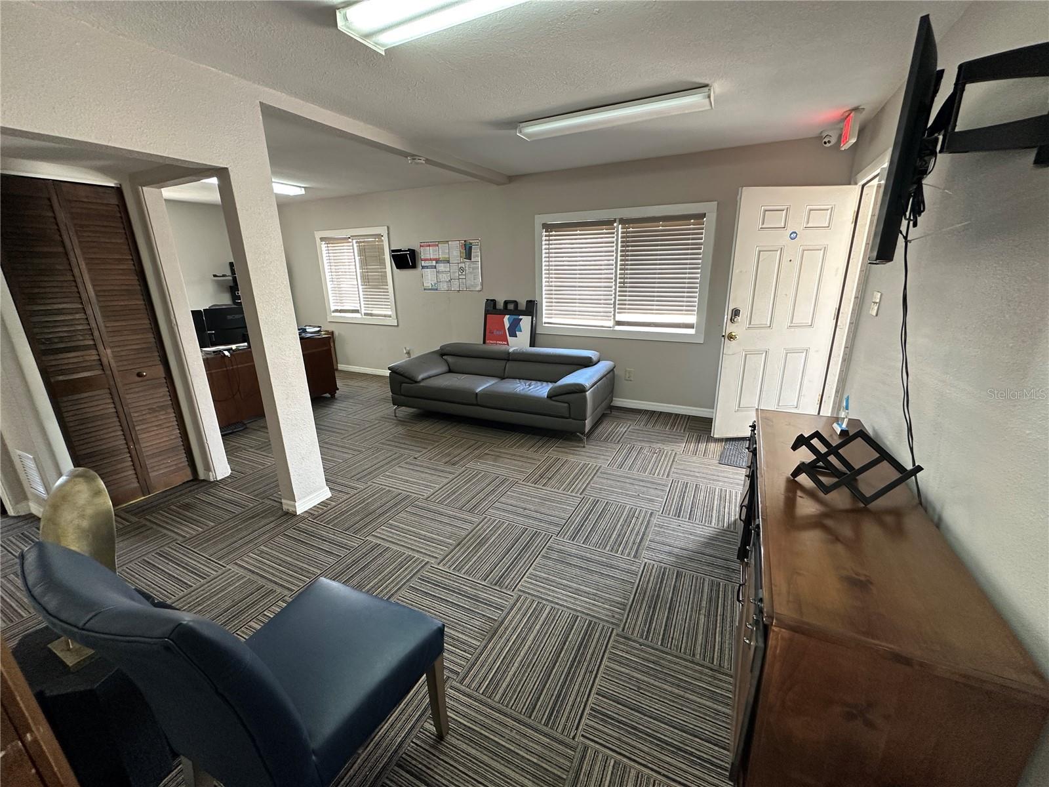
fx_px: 424
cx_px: 524
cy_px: 394
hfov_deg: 102.1
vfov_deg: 85.7
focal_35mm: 14
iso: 200
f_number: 2.2
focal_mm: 2.22
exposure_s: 1/60
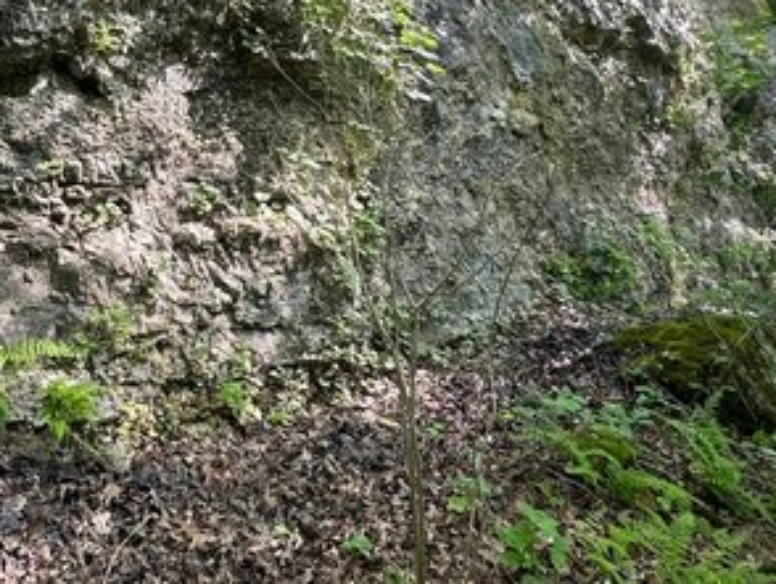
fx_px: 673
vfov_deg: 44.3
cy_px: 107
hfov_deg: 58.1
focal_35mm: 30
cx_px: 236
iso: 40
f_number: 2.2
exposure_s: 1/99
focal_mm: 2.22
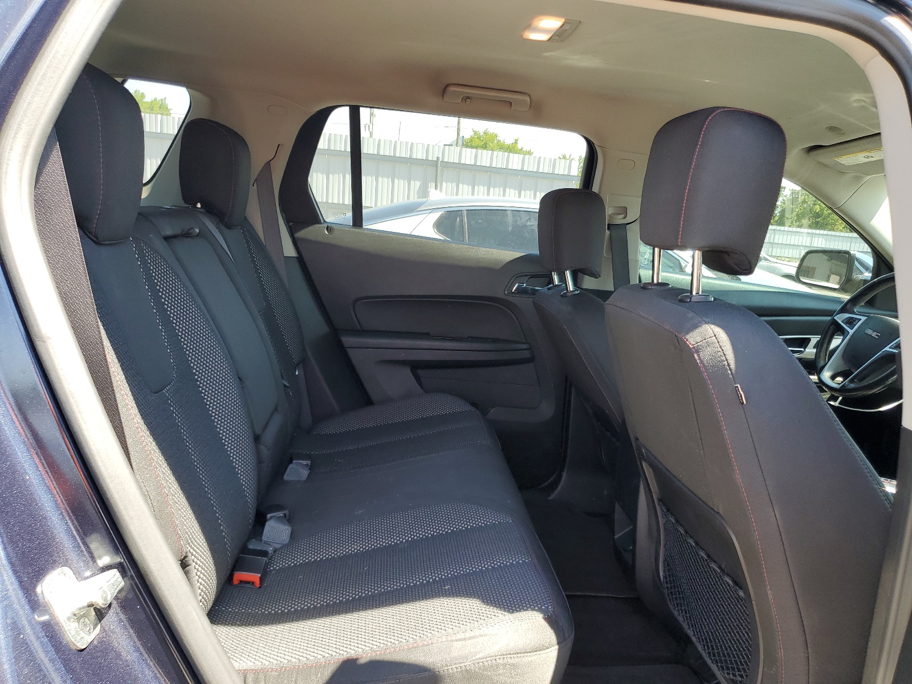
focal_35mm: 26
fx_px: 685
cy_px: 342
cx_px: 456
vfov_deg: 53.1
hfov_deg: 67.3
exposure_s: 1/192
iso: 50
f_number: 1.5
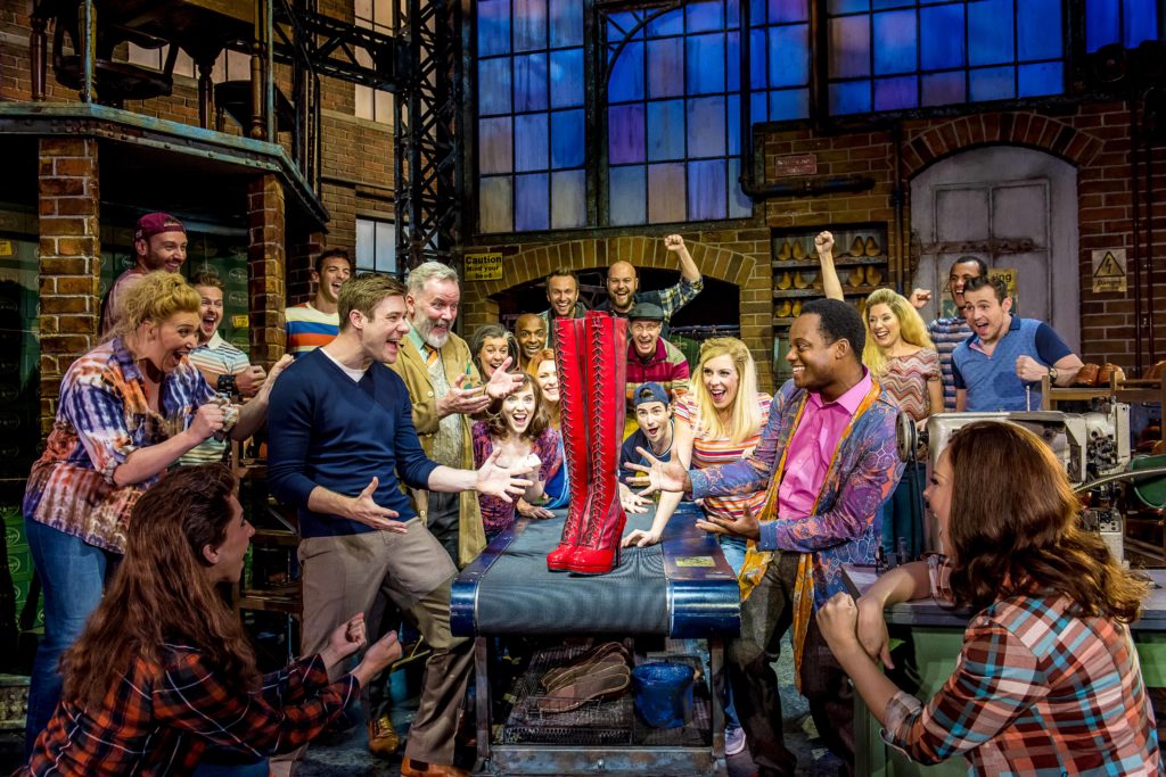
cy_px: 388
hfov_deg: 60.3
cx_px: 583
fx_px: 1004
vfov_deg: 42.3
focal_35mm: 31
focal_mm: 31
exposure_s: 1/125
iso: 800
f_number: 5.6
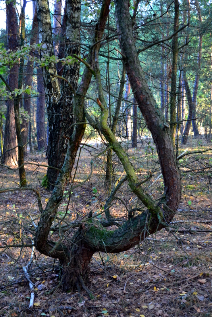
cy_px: 158
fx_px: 530
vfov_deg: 33.4
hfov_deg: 22.6
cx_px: 106
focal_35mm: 60
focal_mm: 40
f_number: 5.3
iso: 800
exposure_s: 1/30
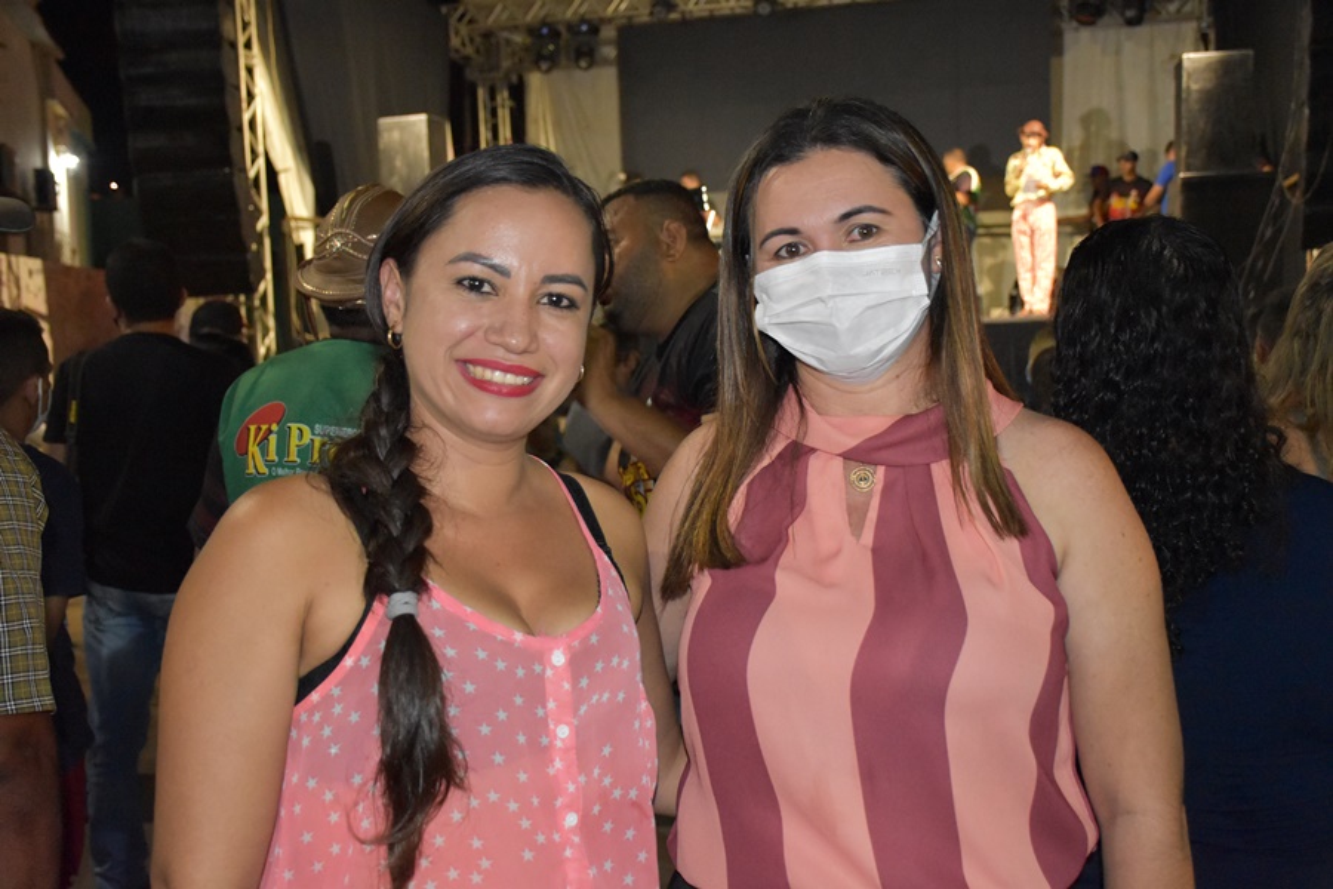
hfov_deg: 47.9
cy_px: 444
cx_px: 666
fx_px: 1500
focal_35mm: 40
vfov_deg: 33.0
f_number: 4
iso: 4500
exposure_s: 1/60
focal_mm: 27
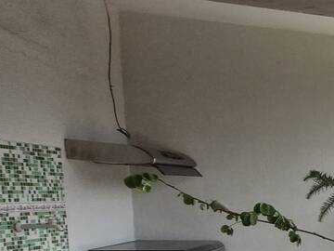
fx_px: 502
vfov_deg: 26.2
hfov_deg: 21.5
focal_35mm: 52
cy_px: 264
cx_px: 617
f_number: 2.2
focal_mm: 1.74
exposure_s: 1/2004
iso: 50
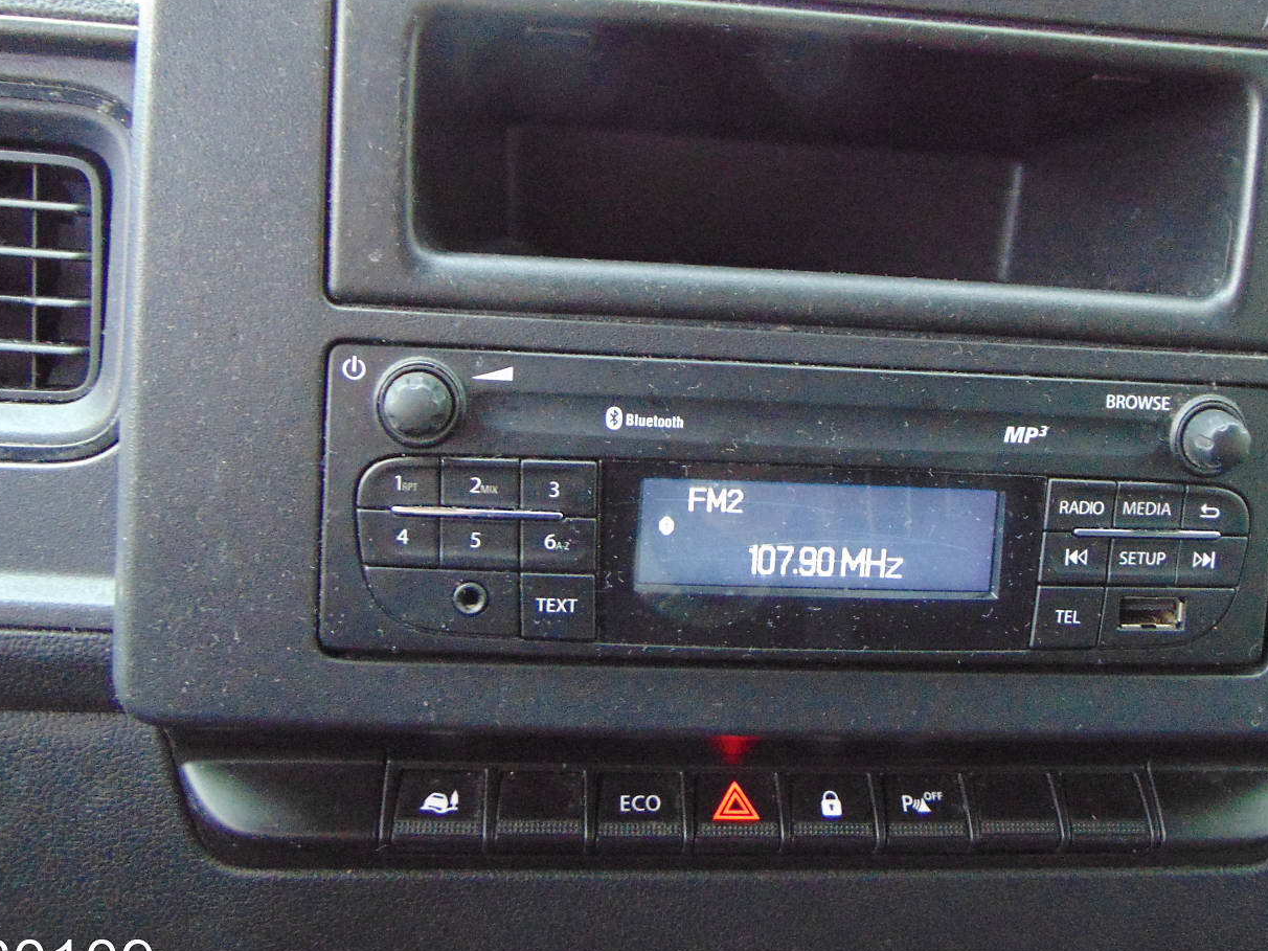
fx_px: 1209
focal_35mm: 33
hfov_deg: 55.1
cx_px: 738
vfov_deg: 42.8
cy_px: 387
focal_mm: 4.5
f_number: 3
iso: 200
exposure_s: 1/30
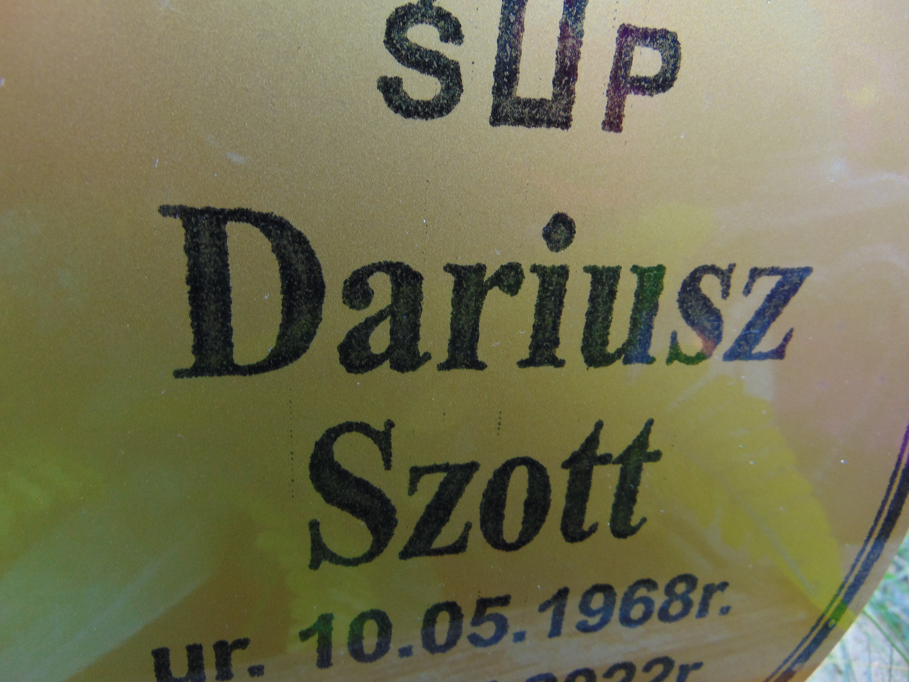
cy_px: 341
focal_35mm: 25
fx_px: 656
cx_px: 454
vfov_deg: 54.9
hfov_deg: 69.4
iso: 80
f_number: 3
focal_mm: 4.5
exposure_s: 1/80
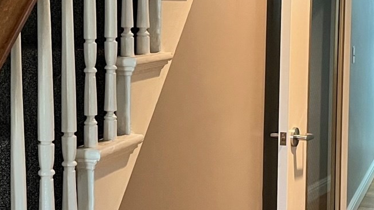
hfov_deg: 24.2
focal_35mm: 88
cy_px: 78
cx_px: 197
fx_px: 873
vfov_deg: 13.7
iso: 500
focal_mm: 5.1
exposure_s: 1/40
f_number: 1.6
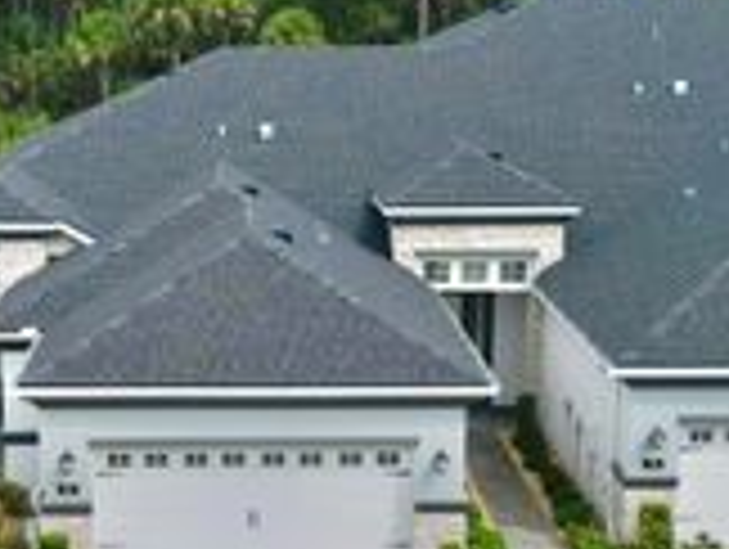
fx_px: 1561
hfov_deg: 26.1
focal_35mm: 74
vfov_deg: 19.9
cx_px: 243
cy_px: 349
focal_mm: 6.72
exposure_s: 1/5000
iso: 110
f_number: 1.7
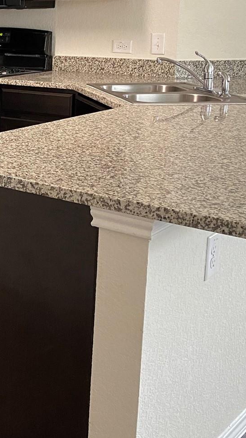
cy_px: 138
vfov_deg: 34.5
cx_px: -95
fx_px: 696
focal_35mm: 60
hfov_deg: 18.3
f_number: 1.8
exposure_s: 1/60
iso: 320
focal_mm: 4.25
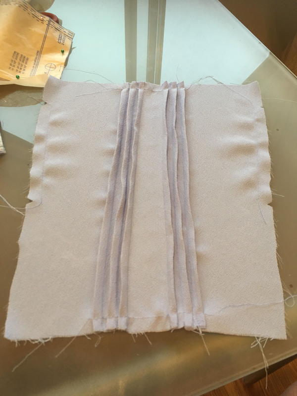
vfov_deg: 61.7
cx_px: 148
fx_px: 332
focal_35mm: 29
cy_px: 198
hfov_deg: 48.2
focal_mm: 4.15
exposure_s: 1/30
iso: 100
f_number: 2.2
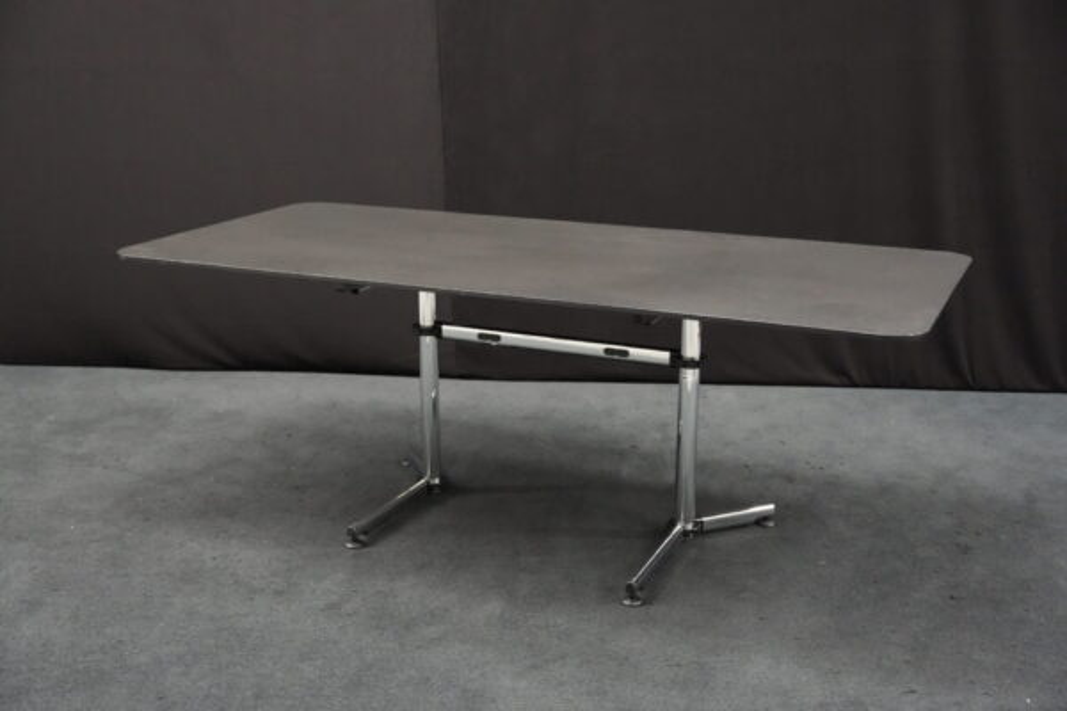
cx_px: 534
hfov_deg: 47.4
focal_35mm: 41
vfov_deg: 32.6
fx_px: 1215
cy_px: 356
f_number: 4
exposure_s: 1/60
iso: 12800
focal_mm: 41
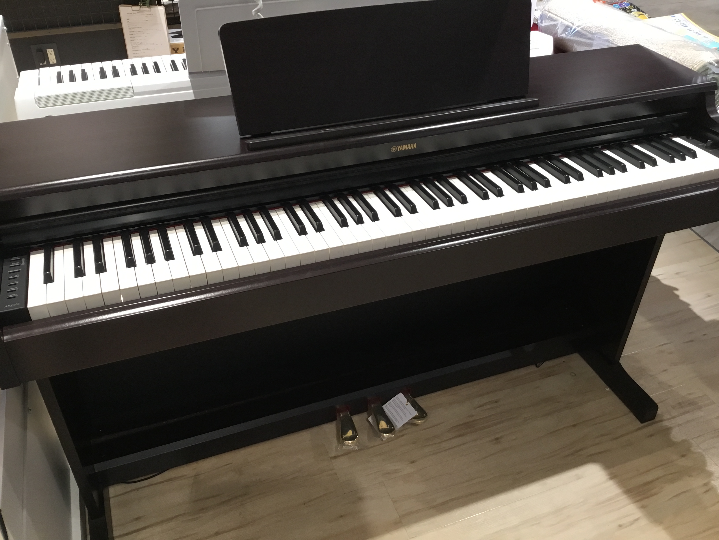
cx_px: 360
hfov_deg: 58.4
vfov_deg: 45.4
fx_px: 644
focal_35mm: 31
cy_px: 270
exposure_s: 1/30
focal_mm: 3.3
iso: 80
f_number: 2.4
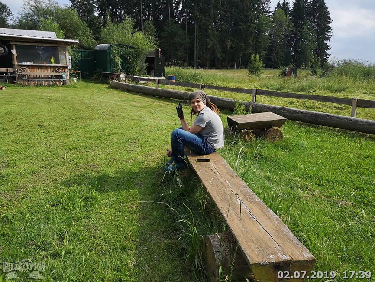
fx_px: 293
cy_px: 141
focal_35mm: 27
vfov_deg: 51.4
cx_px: 188
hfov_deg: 65.3
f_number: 1.8
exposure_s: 1/1972
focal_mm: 3.95
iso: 50
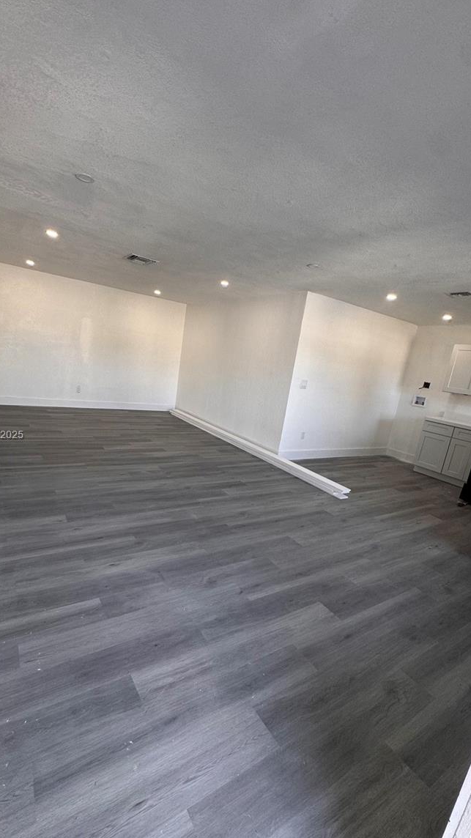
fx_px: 355
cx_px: 218
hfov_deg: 67.0
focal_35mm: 16
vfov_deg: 99.3
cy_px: 436
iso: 125
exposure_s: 1/120
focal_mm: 2.22
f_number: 2.2
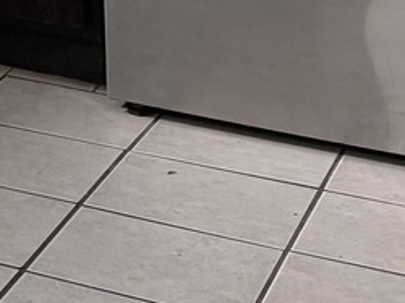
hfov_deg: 10.9
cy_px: -554
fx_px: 1753
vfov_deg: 8.5
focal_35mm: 150
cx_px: -612
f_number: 1.6
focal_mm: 5.96
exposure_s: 1/60
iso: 160
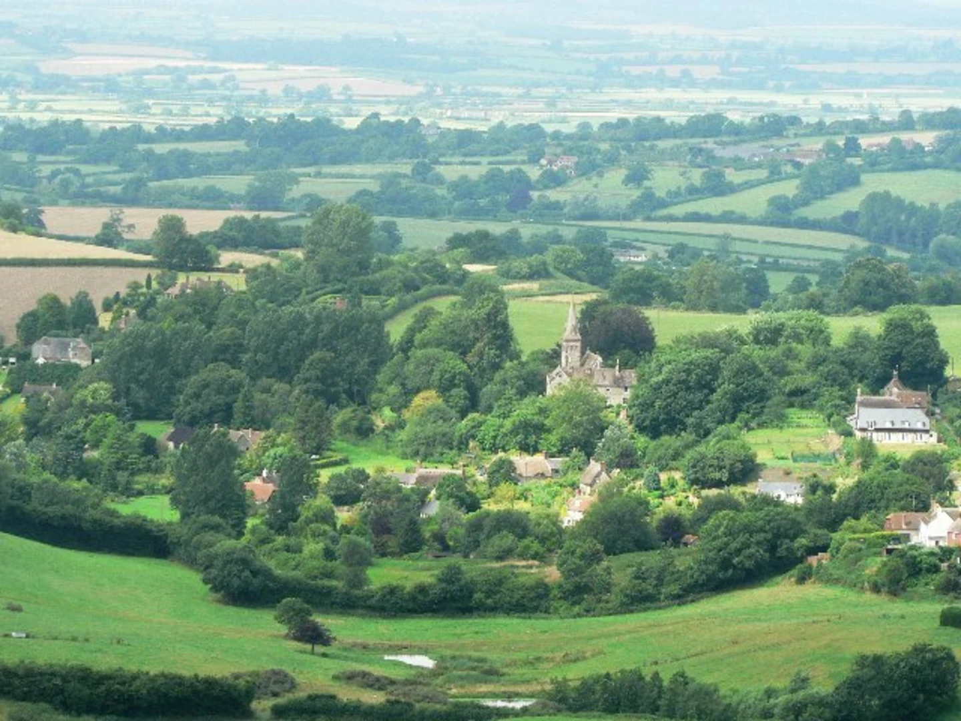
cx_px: 480
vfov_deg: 6.5
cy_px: 360
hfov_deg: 8.6
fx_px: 6385
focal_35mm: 230
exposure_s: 1/200
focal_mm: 38.3
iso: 80
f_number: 4
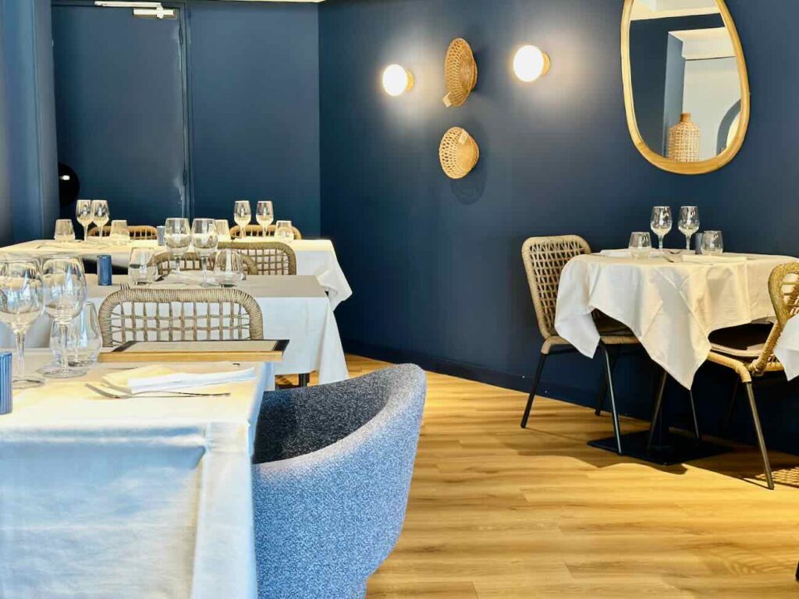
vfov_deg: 30.3
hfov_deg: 39.7
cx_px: 400
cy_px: 300
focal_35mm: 48
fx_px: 1108
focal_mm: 6.86
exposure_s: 1/50
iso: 125
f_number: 1.78
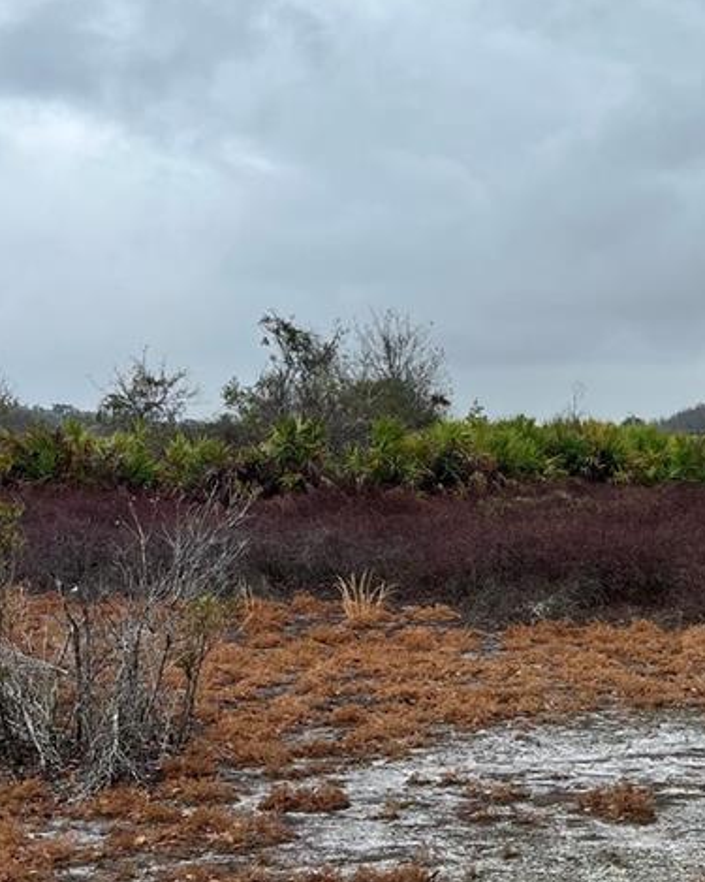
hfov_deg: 23.2
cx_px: 540
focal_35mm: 65
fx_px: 1696
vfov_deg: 29.1
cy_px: 515
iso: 50
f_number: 1.5
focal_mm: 5.7
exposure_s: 1/2299
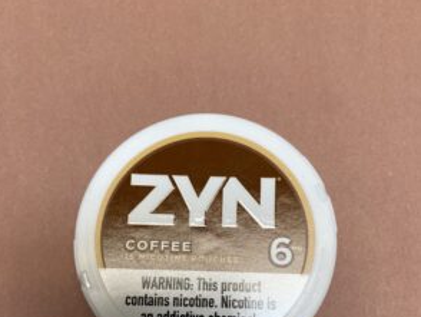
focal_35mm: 34
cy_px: 235
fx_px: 414
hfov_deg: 53.9
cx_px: 208
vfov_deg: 40.7
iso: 100
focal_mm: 4.25
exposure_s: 1/120
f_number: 1.8
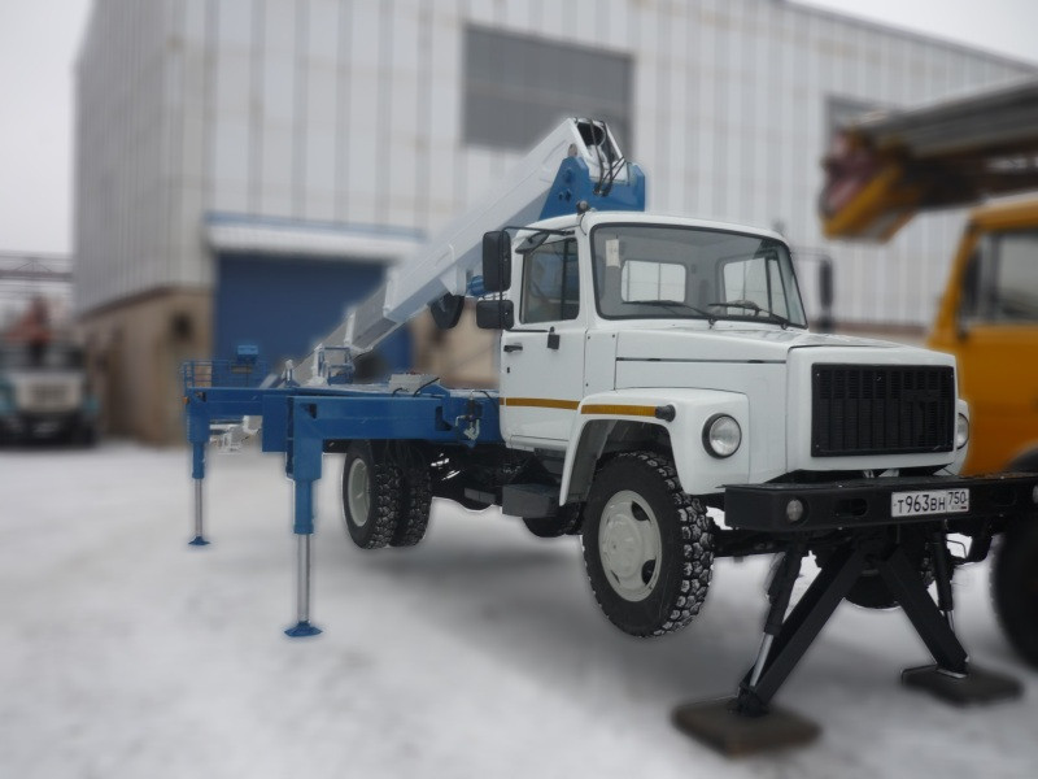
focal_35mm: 33
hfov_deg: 55.4
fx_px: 990
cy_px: 390
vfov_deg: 42.9
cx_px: 519
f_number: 2.8
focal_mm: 5.5
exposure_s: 1/80
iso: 100
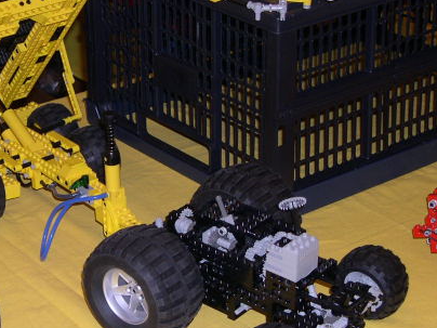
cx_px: 127
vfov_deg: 14.4
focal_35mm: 103
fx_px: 1300
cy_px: 192
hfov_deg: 19.0
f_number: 3.2
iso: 100
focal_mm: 11.1
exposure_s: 1/60
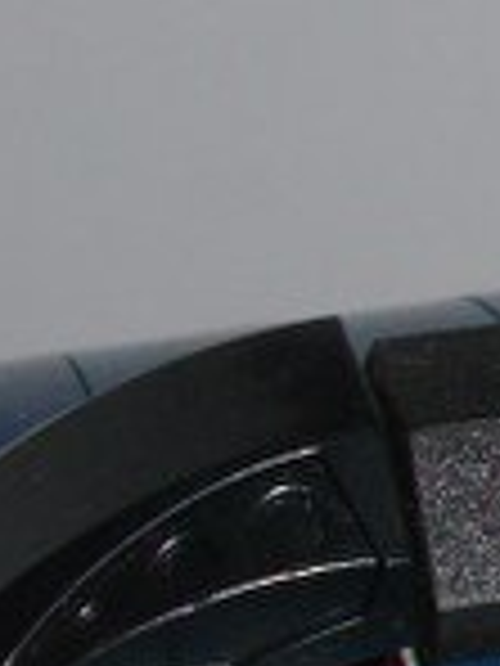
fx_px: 4256
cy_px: 162
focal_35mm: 221
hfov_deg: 6.2
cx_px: 1491
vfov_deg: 8.9
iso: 80
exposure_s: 1/60
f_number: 4.6
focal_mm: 6.8
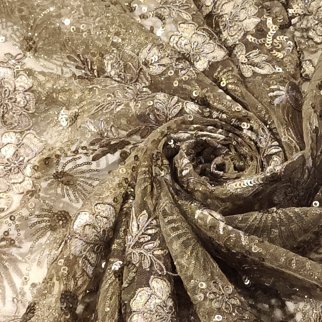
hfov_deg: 17.7
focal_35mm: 98
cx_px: 212
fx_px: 1031
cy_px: 161
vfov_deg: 17.7
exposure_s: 1/3200
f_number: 1.6
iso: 5000
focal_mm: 6.57
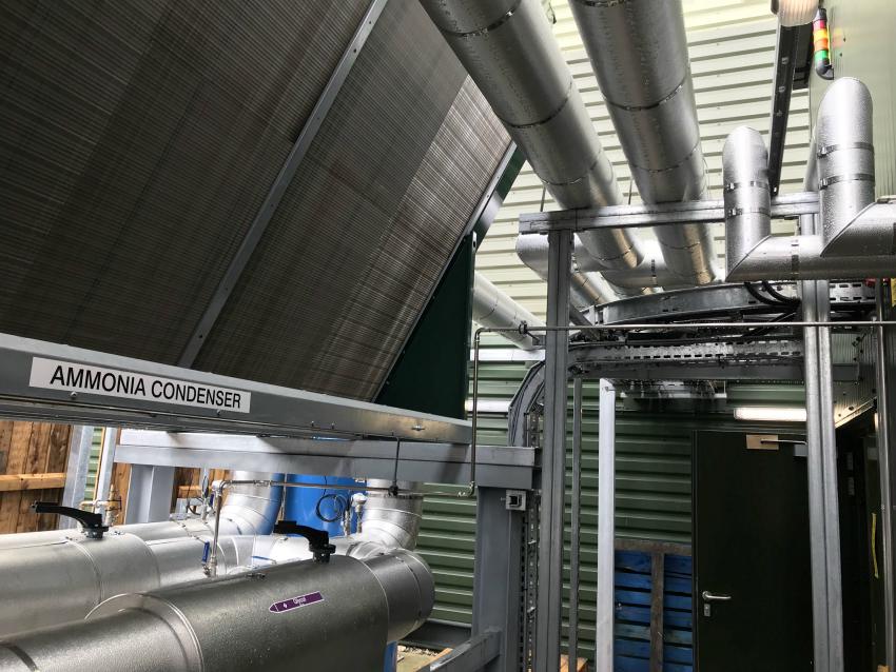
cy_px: 336
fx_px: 725
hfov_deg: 63.4
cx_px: 448
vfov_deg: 49.8
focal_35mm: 28
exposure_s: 1/176
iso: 20
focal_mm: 3.99
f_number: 1.8
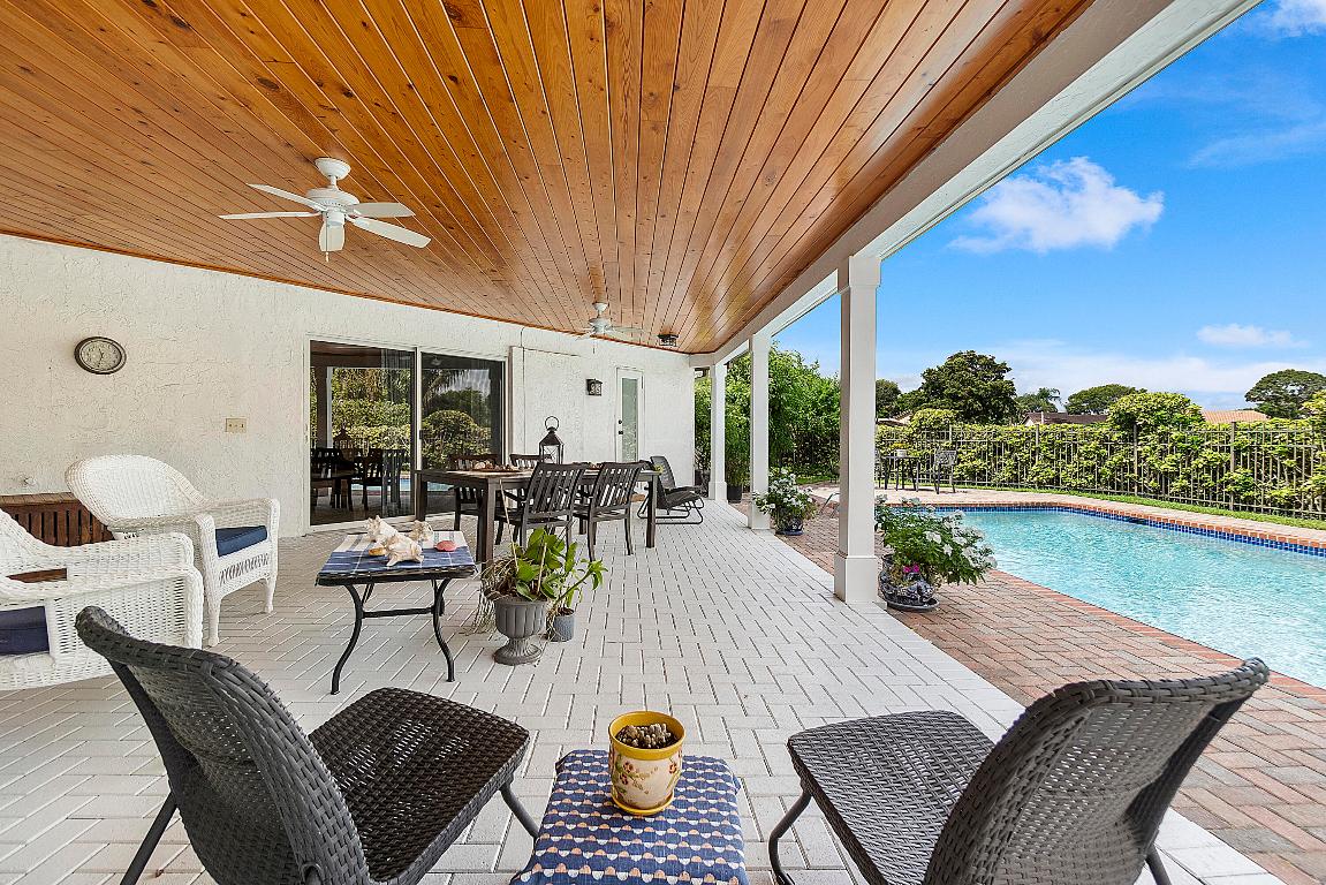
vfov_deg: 77.4
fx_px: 553
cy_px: 442
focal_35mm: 15
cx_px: 663
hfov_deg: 100.4
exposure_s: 1/320
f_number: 9
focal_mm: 10
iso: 200
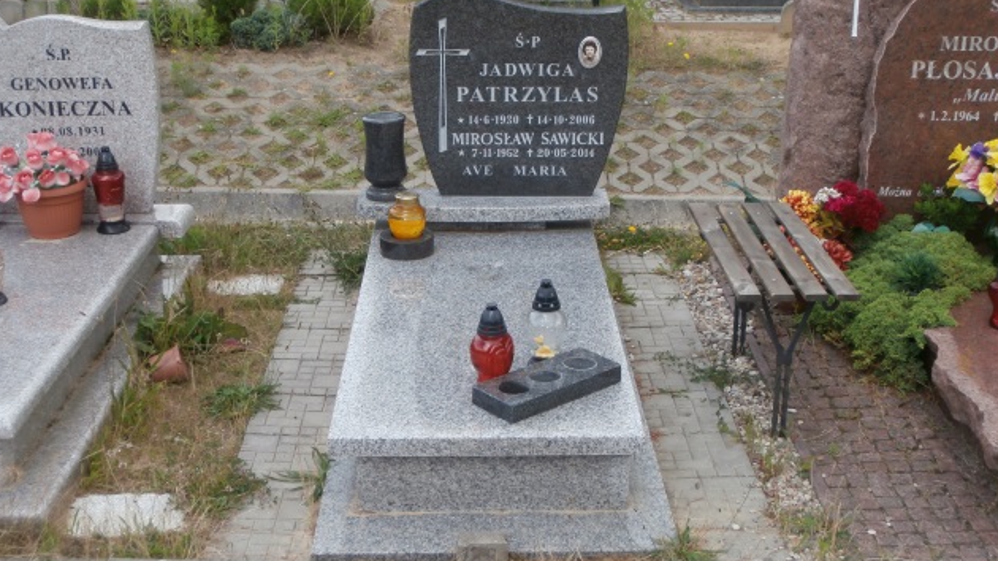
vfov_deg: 23.0
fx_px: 1376
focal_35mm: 52
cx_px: 499
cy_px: 249
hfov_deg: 39.9
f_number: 4.2
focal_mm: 8.29
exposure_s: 1/250
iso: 100
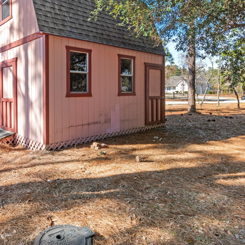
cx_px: 73
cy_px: 94
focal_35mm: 26
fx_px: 208
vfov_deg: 60.2
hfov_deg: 58.9
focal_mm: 10
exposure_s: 1/80
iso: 100
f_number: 4.5
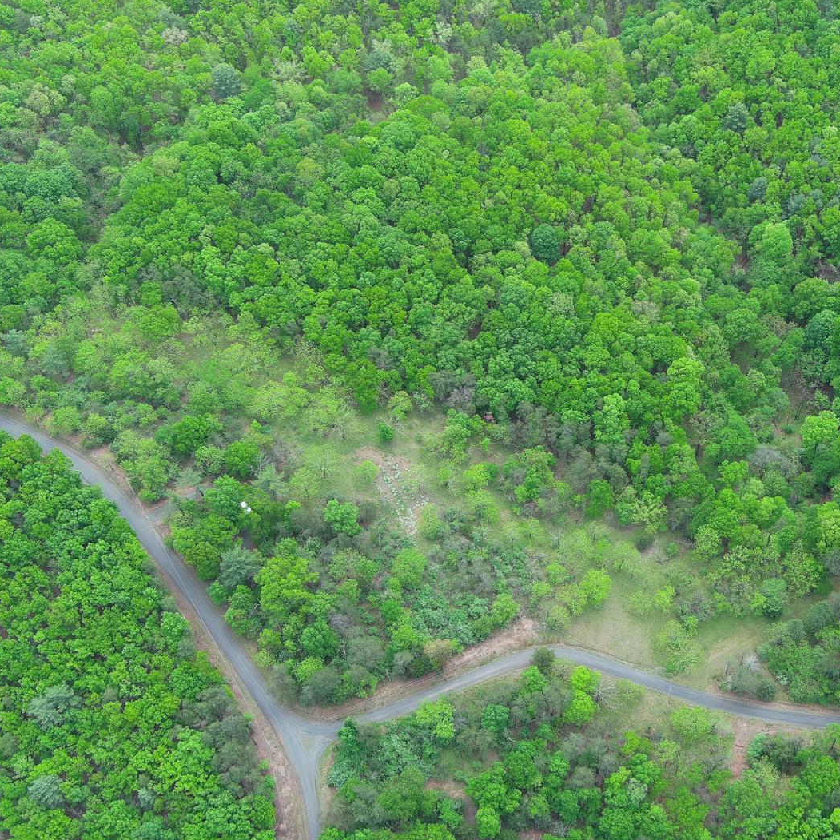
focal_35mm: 48
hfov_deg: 35.1
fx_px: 1318
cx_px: 551
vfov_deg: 35.3
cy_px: 363
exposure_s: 1/276
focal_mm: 10.57
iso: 100
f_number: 2.8
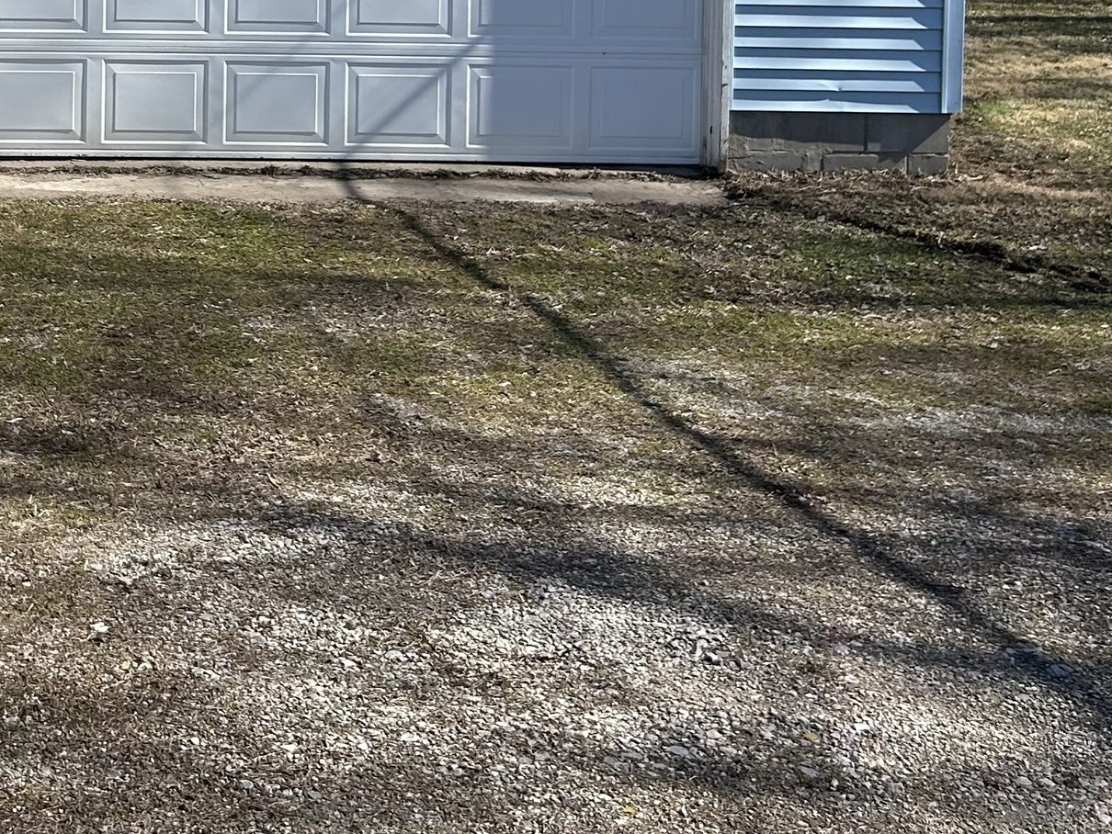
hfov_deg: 28.1
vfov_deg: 21.0
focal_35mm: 66
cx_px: 86
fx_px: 2121
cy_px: -129
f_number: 1.5
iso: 50
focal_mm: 5.7
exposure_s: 1/3571
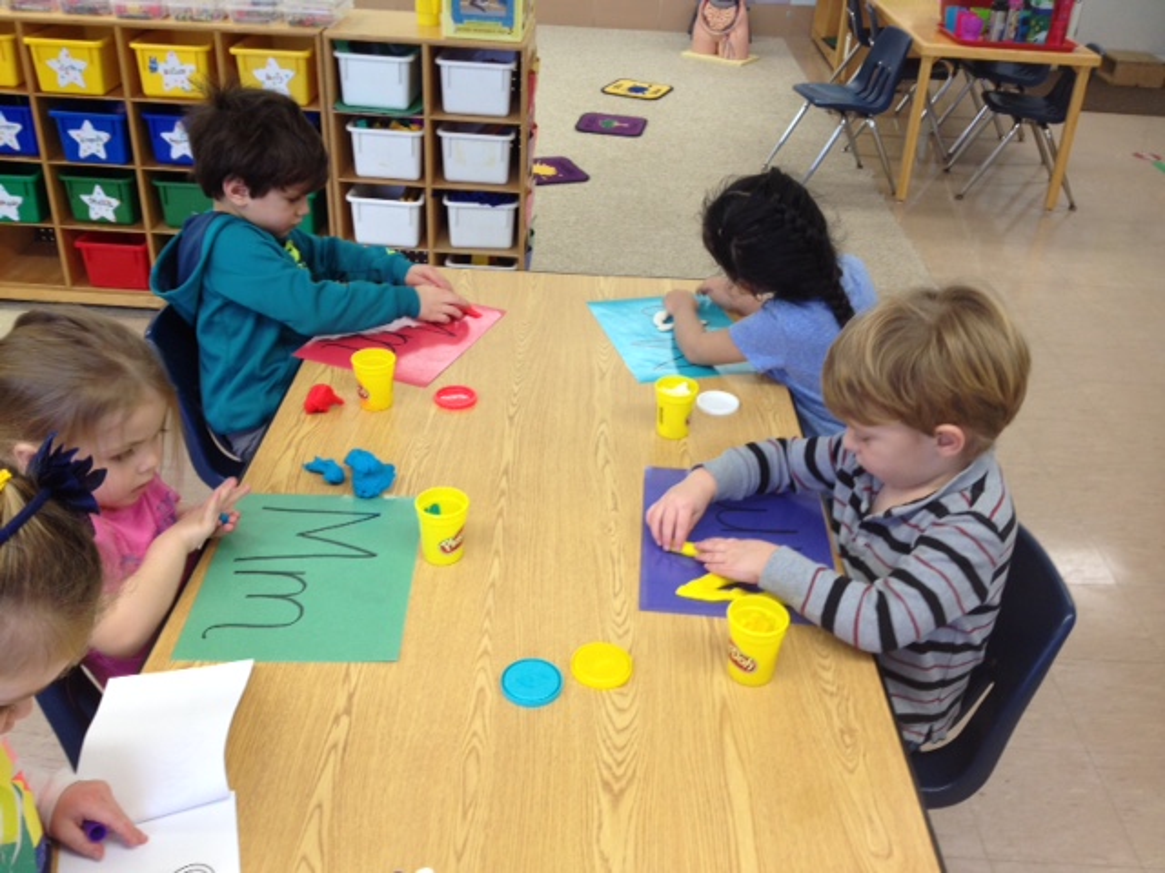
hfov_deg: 52.6
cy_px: 436
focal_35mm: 35
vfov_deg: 40.7
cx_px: 582
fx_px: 1178
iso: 50
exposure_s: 1/20
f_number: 2.4
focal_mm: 4.28
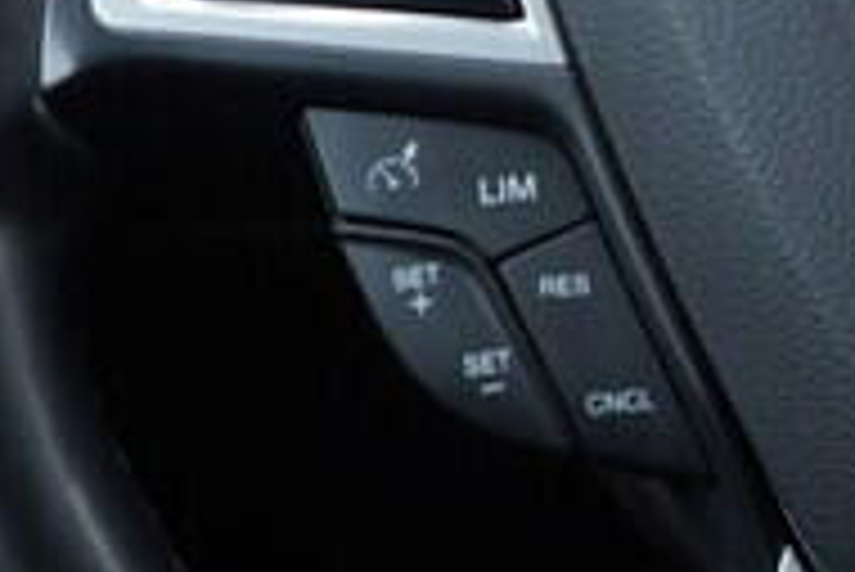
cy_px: -43
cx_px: 1246
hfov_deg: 10.3
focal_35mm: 194
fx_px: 4611
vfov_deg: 7.1
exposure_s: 1/40
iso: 160
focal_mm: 24
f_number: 2.8
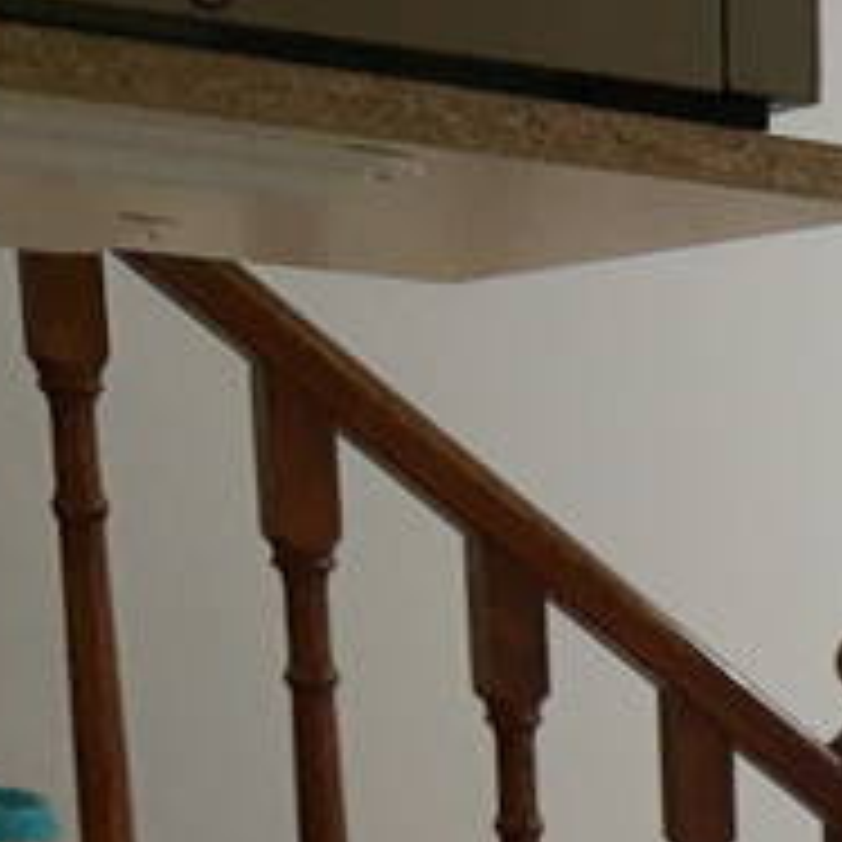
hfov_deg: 14.6
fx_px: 2669
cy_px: 1148
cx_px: 1711
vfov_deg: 16.7
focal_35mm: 97
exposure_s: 1/60
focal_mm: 3.95
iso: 476
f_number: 1.8
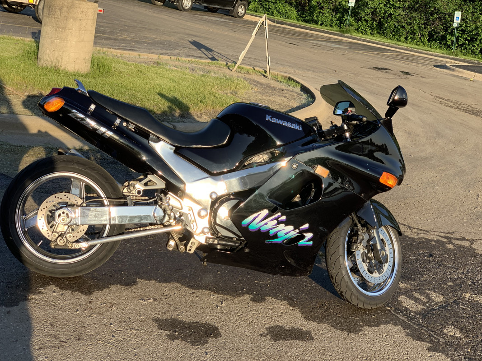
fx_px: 724
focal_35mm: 52
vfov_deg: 28.0
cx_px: 241
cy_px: 180
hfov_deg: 36.8
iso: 16
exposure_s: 1/363
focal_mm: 6
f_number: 2.4
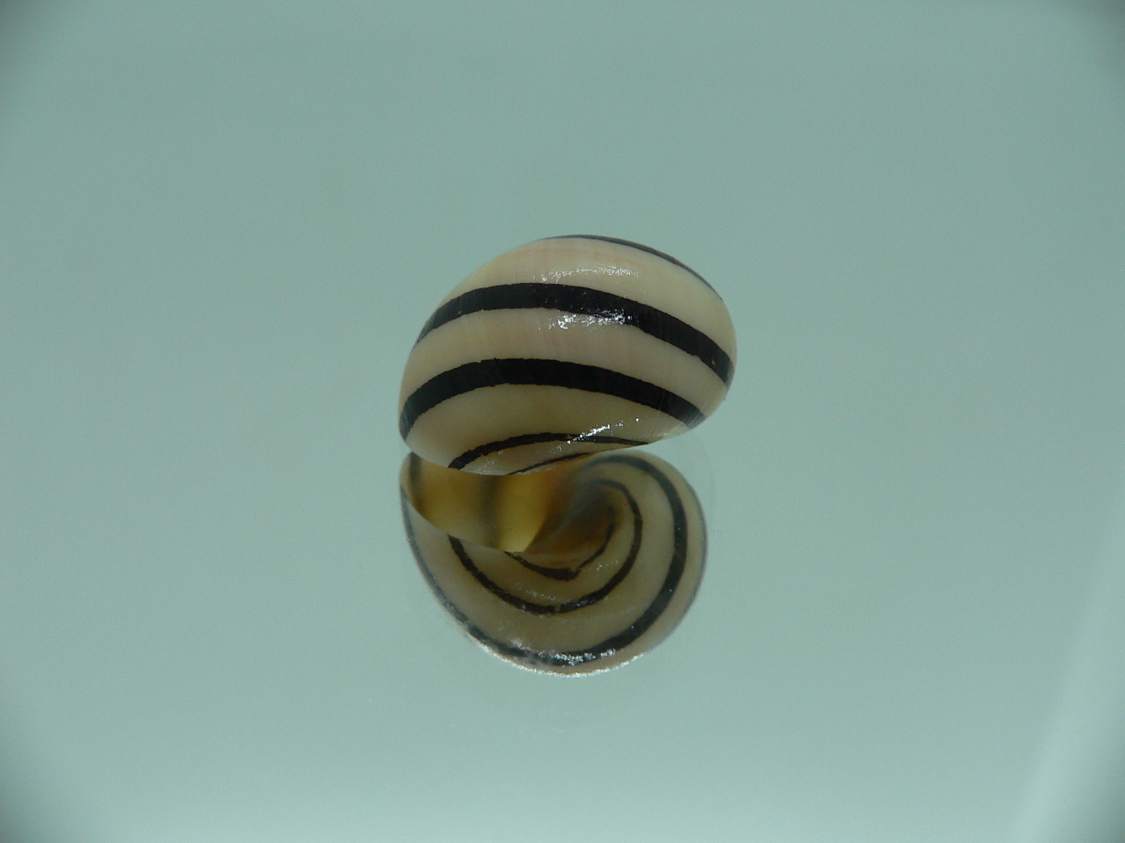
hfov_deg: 52.6
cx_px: 562
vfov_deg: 40.7
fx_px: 1137
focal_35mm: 35
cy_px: 422
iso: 80
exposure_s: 1/80
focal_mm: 4.6
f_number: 2.8
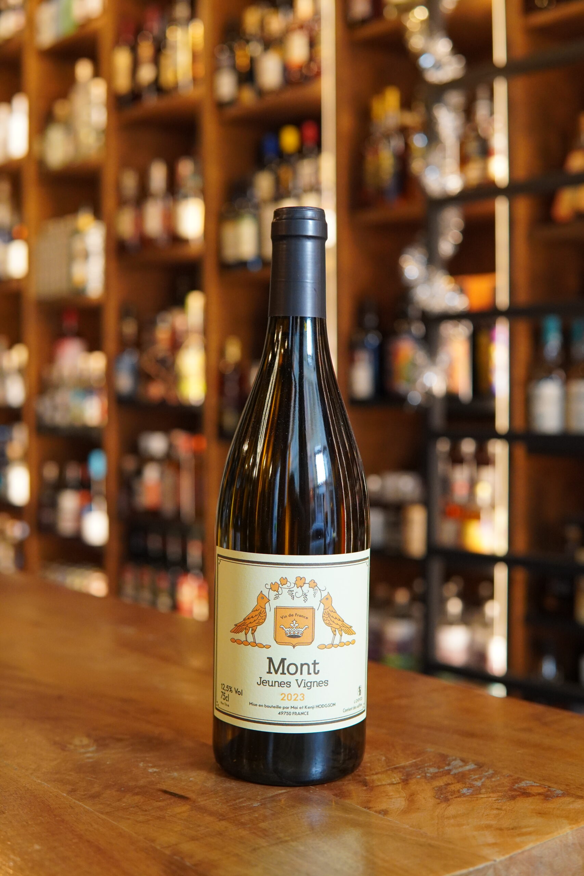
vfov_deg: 43.6
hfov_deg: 29.9
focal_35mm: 45
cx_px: 292
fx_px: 1095
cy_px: 438
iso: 1600
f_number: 3.2
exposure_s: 1/160
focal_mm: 30
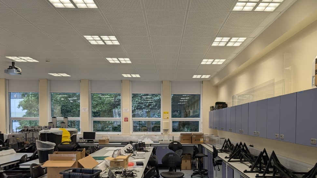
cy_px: 133
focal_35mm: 32
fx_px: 269
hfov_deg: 60.8
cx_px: 179
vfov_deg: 35.9
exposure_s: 1/50
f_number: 1.68
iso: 32
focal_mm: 6.9
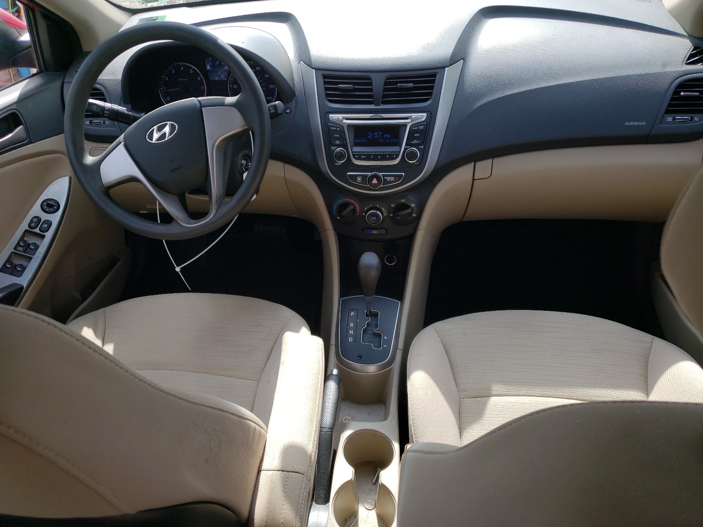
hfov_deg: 65.3
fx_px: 548
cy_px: 261
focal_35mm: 27
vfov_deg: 51.4
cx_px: 344
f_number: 1.5
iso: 50
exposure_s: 1/769
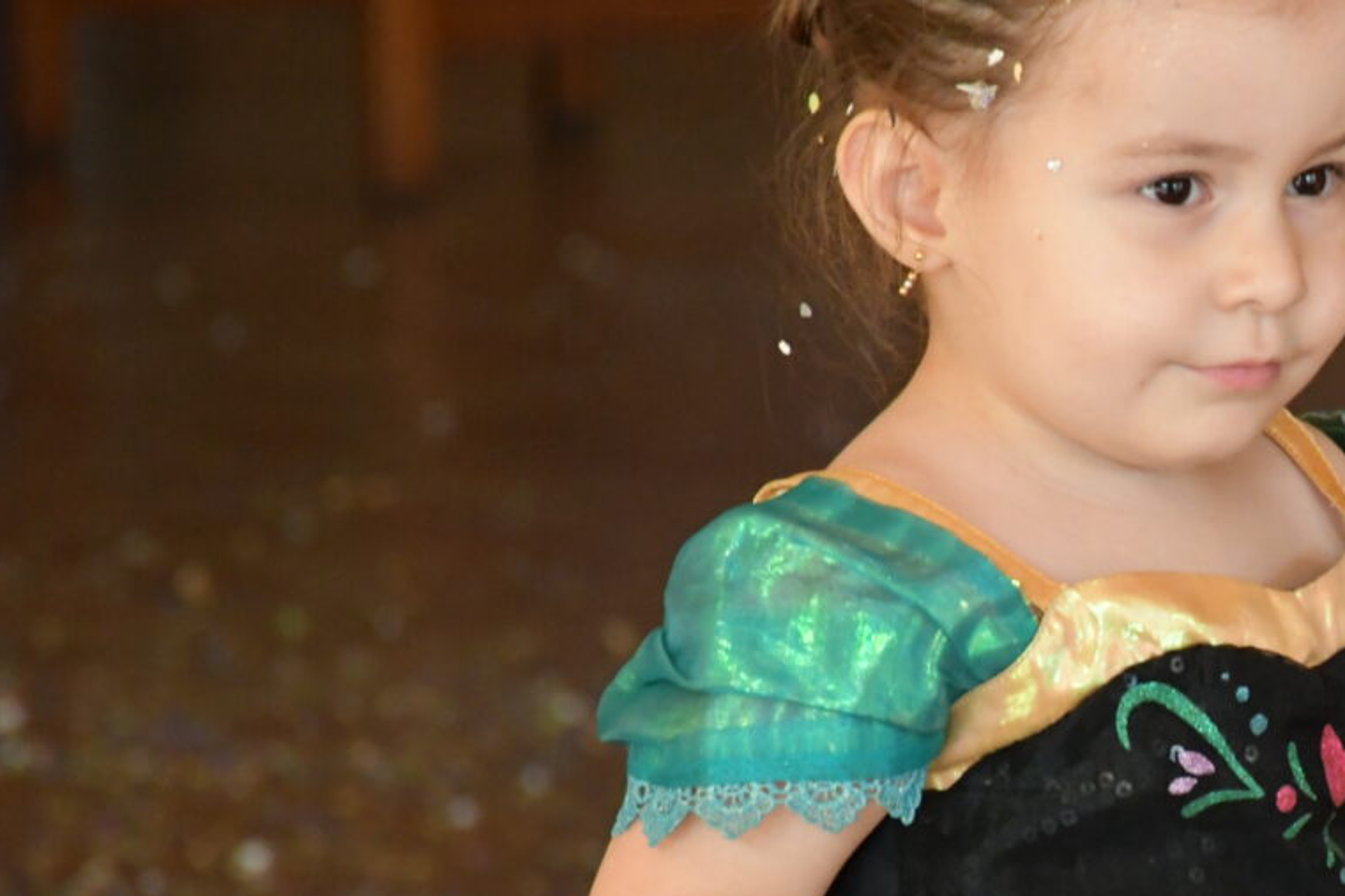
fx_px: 19796
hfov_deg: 3.9
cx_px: 1449
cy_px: 622
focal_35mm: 530
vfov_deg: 2.6
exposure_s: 1/400
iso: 3200
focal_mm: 140
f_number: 5.6
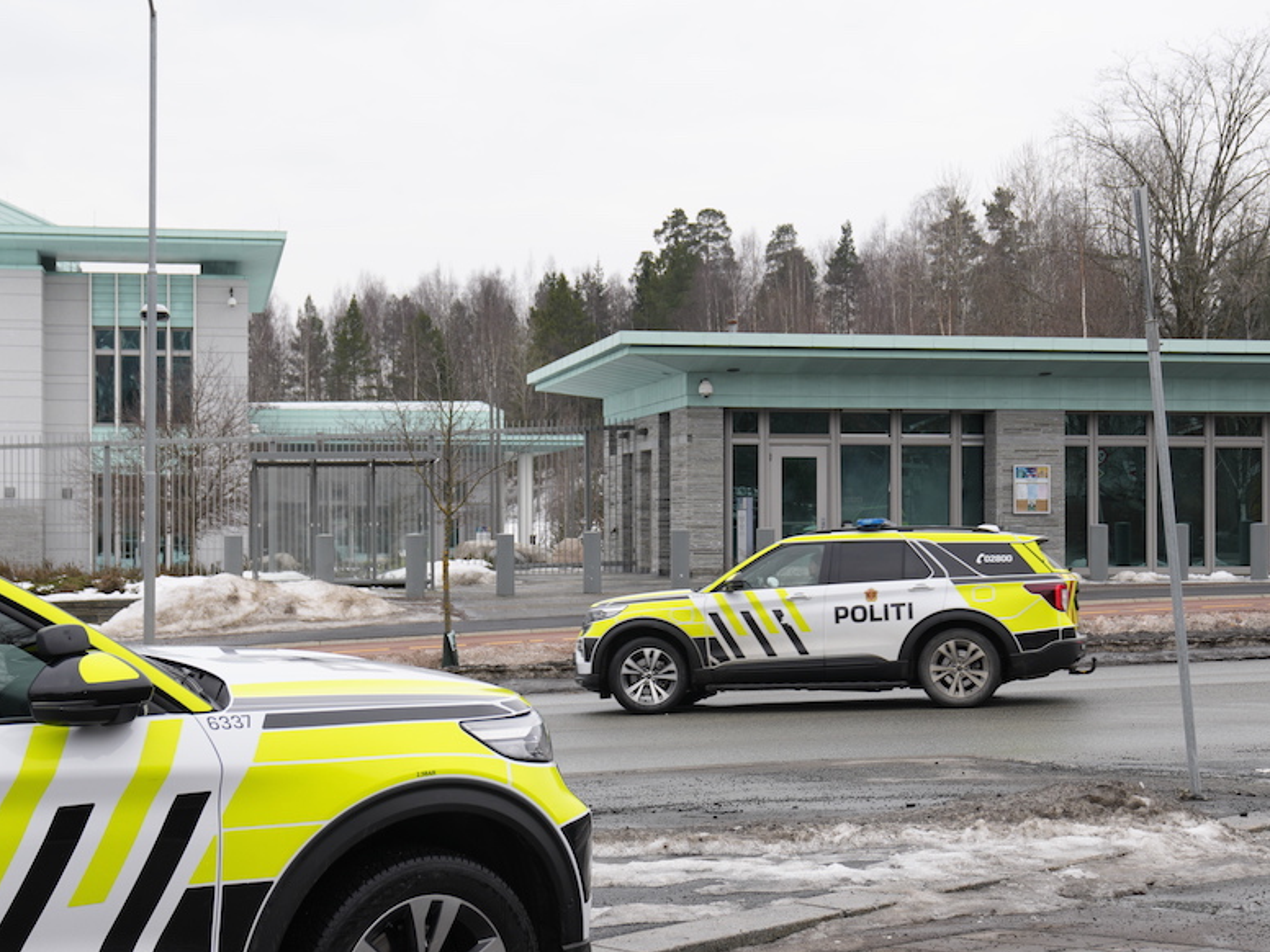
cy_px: 587
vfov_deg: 26.5
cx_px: 661
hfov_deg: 34.9
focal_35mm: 55
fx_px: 2018
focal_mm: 37
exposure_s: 1/250
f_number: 4
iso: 200
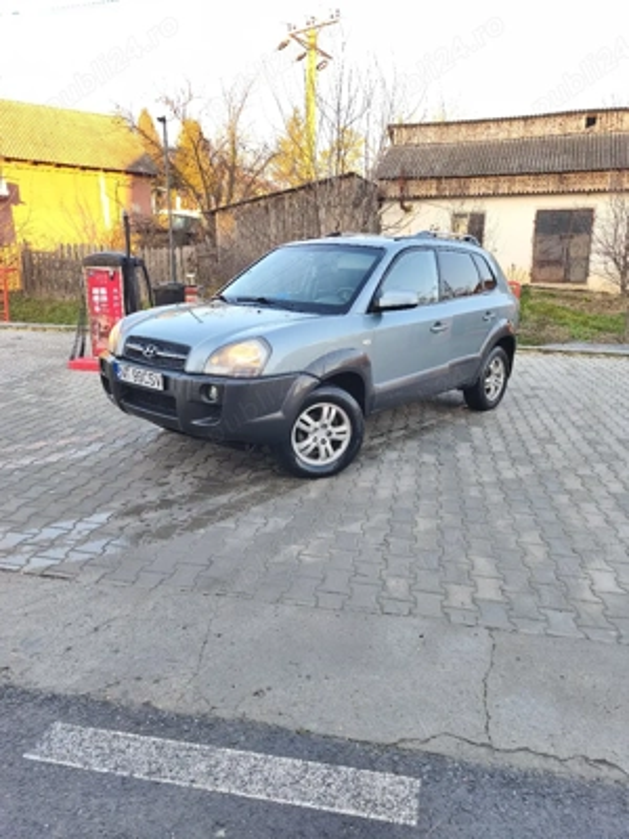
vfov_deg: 73.9
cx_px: 314
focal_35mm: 23
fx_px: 557
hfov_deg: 58.9
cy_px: 420
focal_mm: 6.18
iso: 100
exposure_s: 1/100
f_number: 1.65
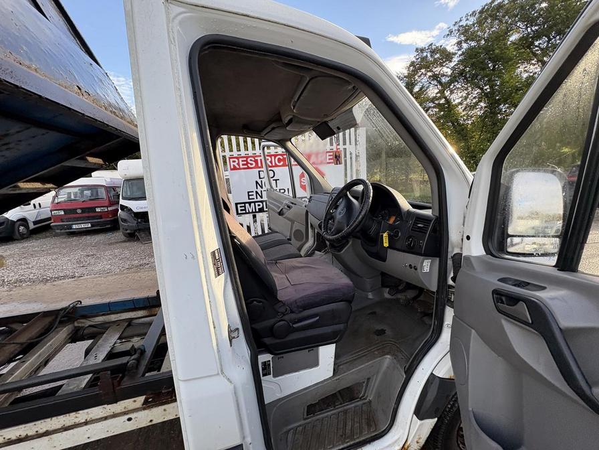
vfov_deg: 85.7
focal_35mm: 14
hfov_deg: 102.1
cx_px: 300
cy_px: 225
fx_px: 242
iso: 40
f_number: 2.2
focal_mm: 2.22
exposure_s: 1/163
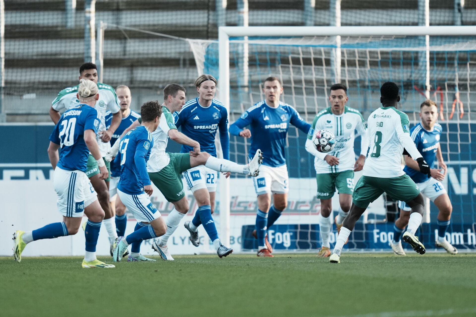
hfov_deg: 5.2
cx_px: 238
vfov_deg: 3.4
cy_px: 158
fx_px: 5288
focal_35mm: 400
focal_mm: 400
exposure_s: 1/1600
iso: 640
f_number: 2.8
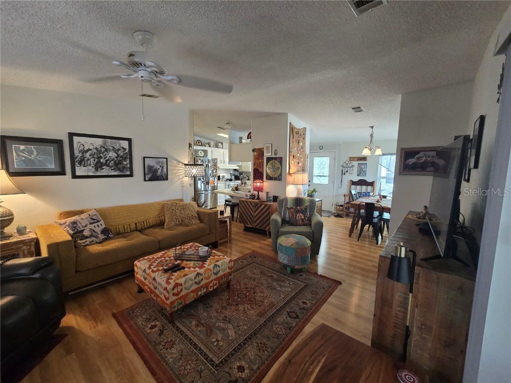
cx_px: 256
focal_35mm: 13
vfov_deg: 89.9
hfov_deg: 106.2
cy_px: 192
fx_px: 192
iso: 200
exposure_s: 1/60
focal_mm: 2.2
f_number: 2.2
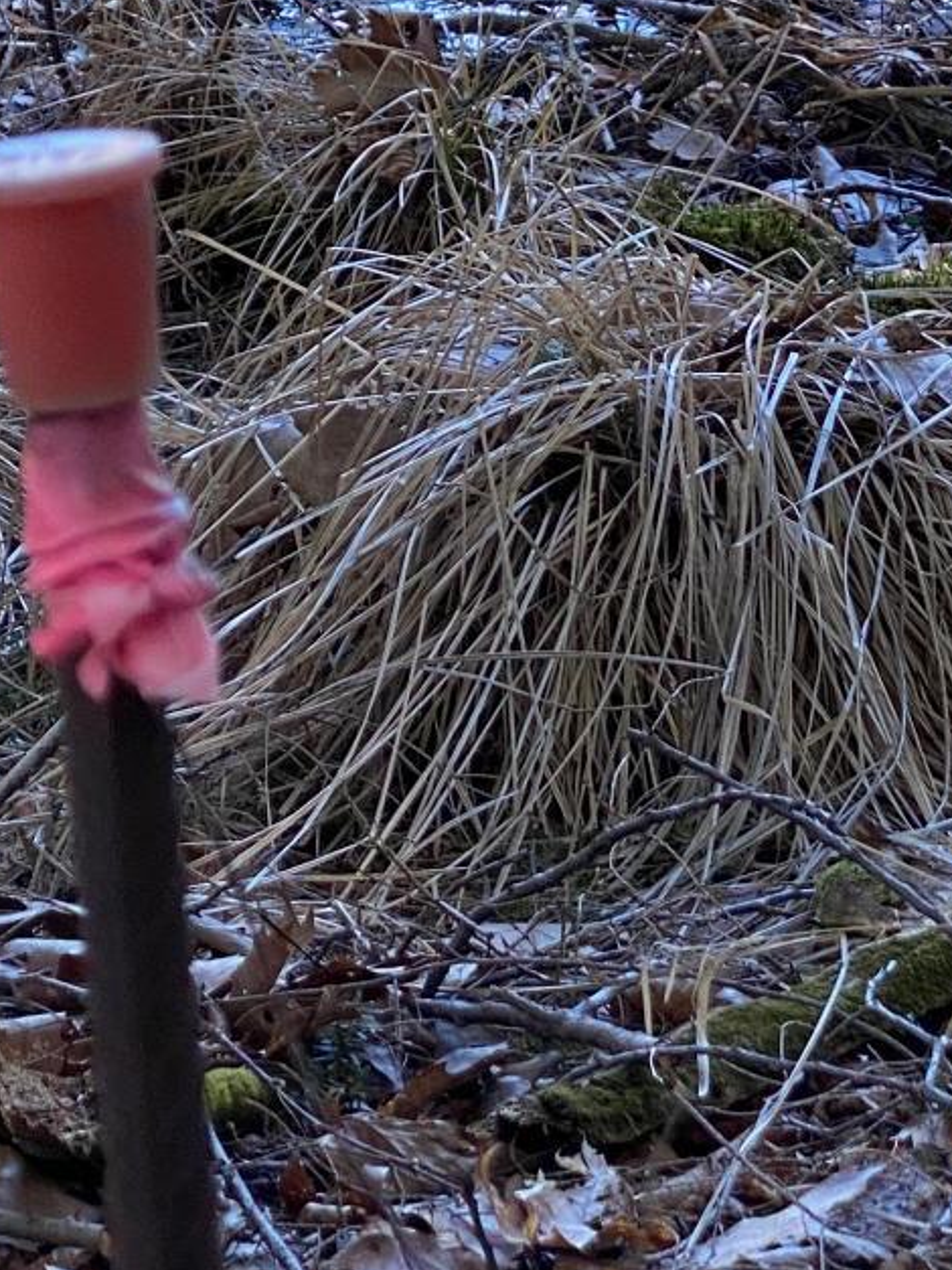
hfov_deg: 8.9
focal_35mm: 166
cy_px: -140
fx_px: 6089
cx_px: 1043
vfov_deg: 11.7
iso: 20
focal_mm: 6
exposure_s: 1/160
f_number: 2
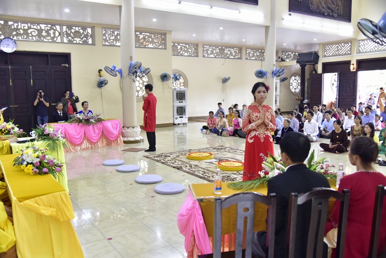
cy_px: 129
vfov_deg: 43.6
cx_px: 193
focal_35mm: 30
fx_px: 322
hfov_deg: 61.9
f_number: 4
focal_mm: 30
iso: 1250
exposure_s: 1/30
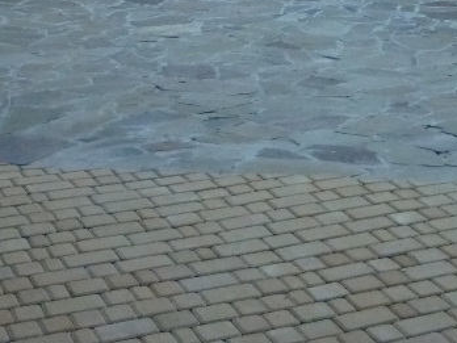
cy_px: -109
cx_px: 473
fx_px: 1281
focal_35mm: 97
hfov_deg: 19.6
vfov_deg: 14.6
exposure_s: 1/25
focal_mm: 5.5
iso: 400
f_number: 2.8
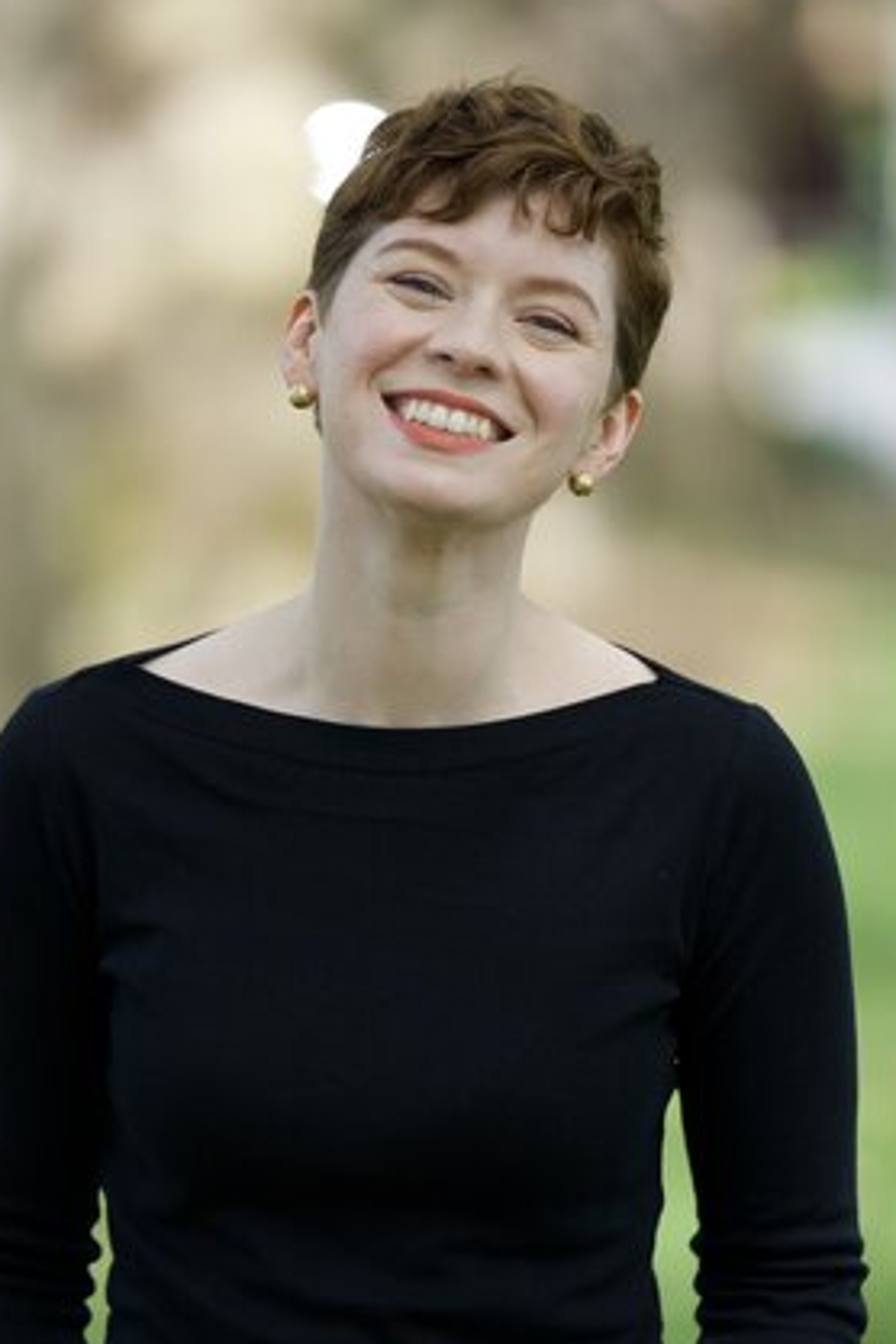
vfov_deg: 7.2
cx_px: 345
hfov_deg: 4.8
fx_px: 10639
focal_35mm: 285
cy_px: 716
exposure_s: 1/1000
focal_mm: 198
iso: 640
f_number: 2.8
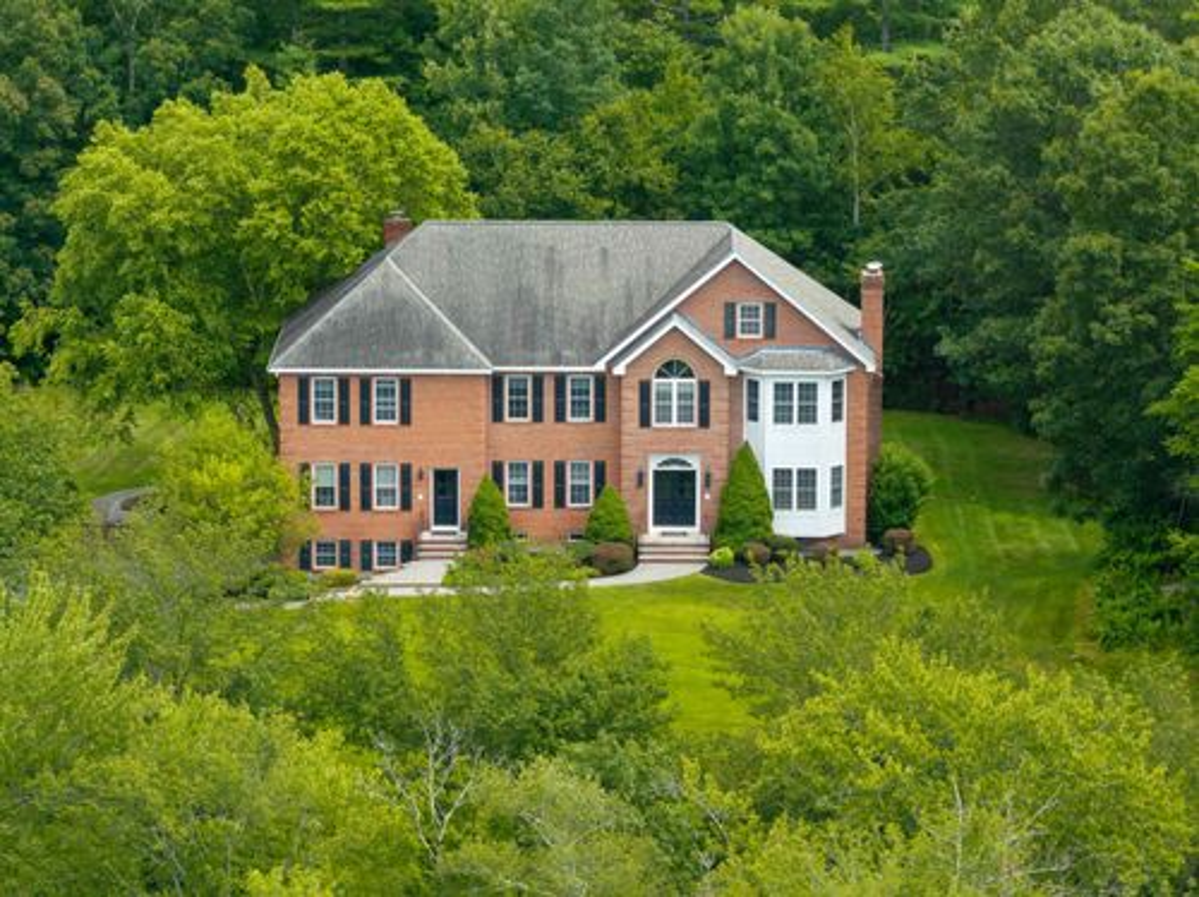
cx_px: 600
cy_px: 448
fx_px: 5744
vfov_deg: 8.9
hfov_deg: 11.9
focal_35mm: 166
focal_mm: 30.71
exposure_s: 1/320
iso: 100
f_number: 3.4
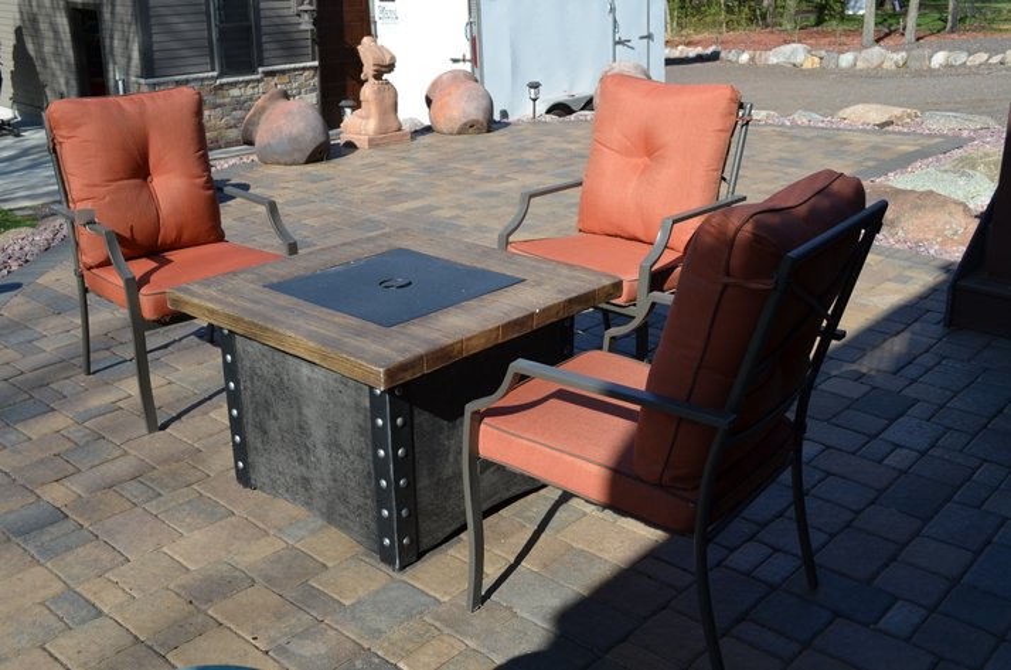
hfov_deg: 53.2
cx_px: 506
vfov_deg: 36.7
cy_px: 335
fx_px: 1009
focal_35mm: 36
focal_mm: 24
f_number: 8
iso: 110
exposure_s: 1/250
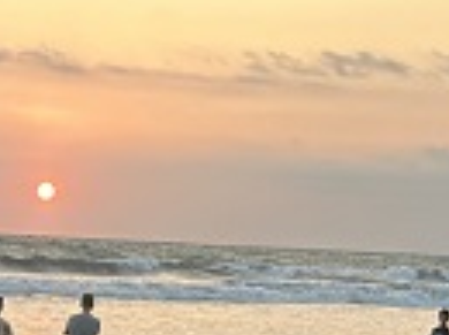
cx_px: -24
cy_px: 622
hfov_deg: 17.3
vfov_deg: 12.1
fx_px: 1437
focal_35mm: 111
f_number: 1.78
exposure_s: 1/256
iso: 80
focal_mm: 6.86
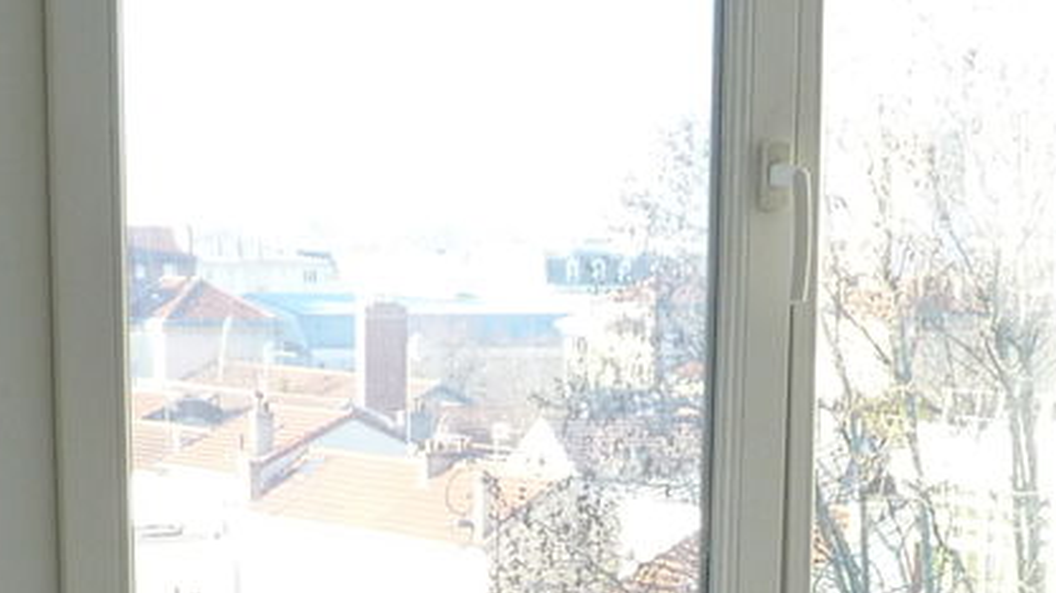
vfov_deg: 10.2
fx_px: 3162
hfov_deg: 19.0
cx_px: 527
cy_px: 1006
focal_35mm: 113
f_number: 2.8
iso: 125
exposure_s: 1/80
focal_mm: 4.8
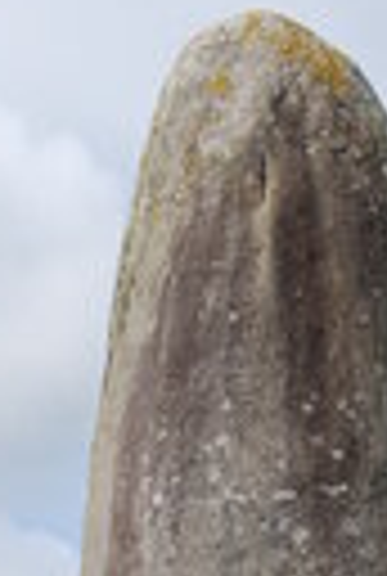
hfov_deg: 8.2
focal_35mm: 169
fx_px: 2710
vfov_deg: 11.6
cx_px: 302
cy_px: 873
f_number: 8
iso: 100
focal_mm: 30
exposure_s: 1/250
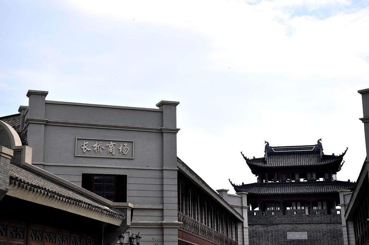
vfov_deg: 20.1
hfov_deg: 29.9
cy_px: 122
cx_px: 184
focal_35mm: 68
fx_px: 691
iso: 200
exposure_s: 1/800
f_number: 14
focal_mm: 45
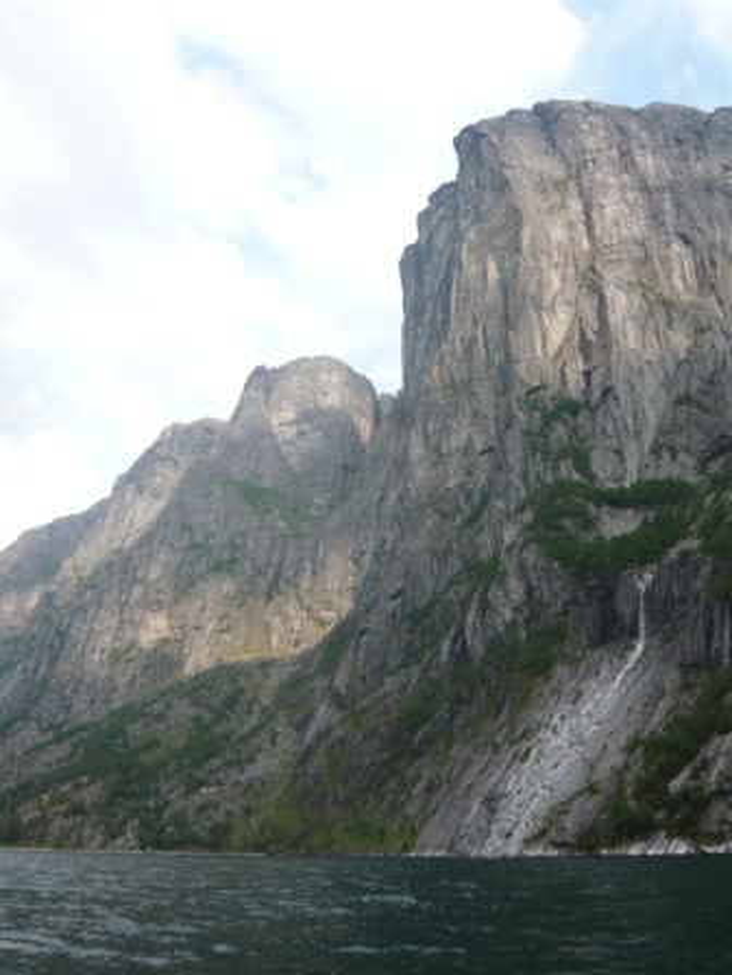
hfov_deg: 46.8
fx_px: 846
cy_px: 488
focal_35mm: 30
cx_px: 366
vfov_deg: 60.0
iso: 100
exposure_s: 1/500
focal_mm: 4.9
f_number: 2.9
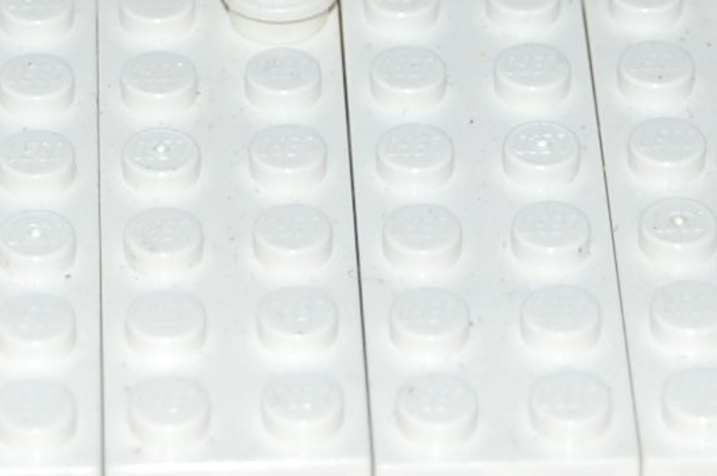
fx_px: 5764
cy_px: -635
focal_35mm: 290
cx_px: 196
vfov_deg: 4.6
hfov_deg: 7.1
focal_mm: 35
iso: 400
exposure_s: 1/60
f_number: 4.8
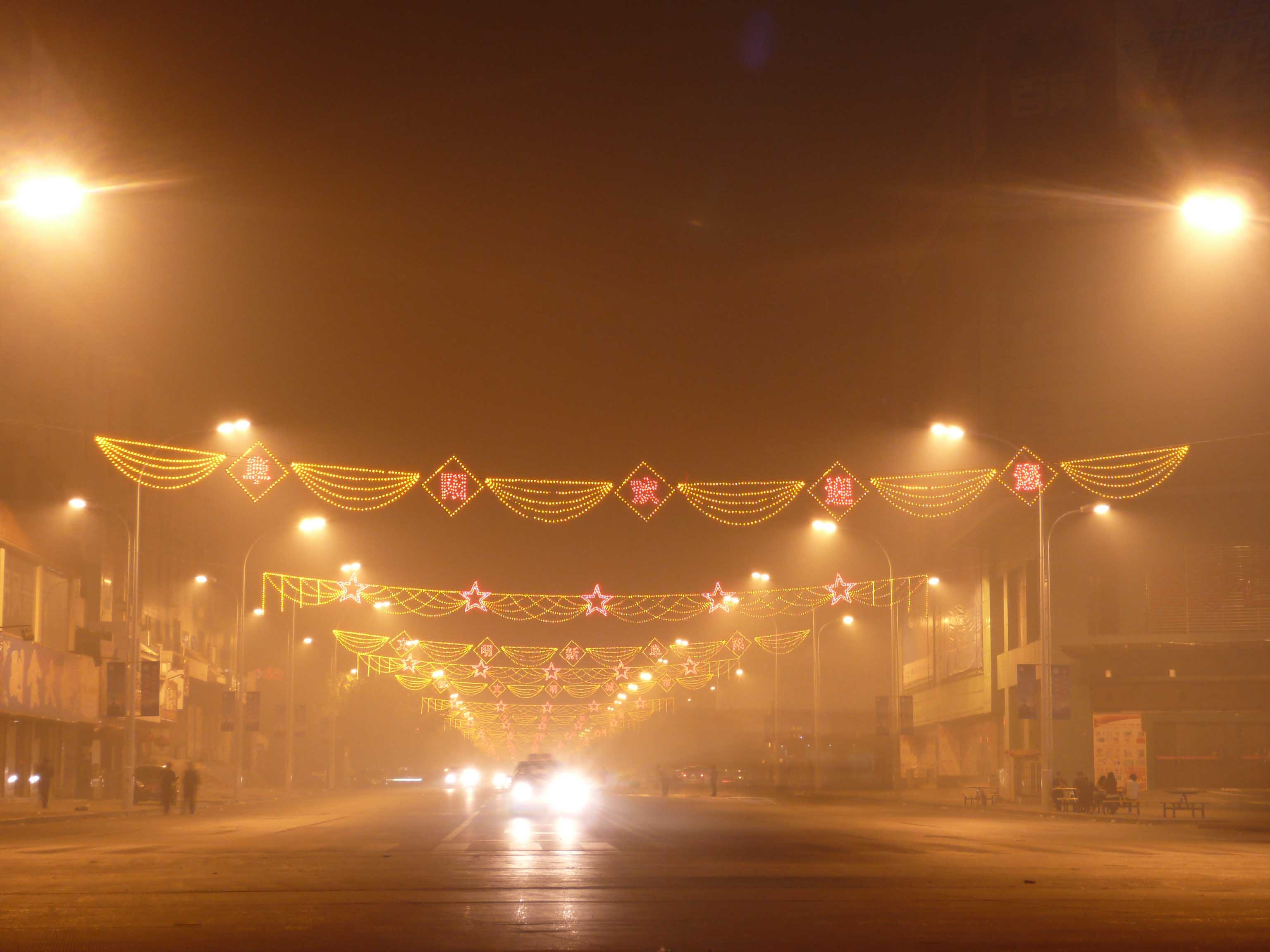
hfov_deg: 27.0
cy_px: 476
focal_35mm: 72
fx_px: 2642
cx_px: 635
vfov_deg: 20.4
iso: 100
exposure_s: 1/1.6
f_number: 4.6
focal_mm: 11.8
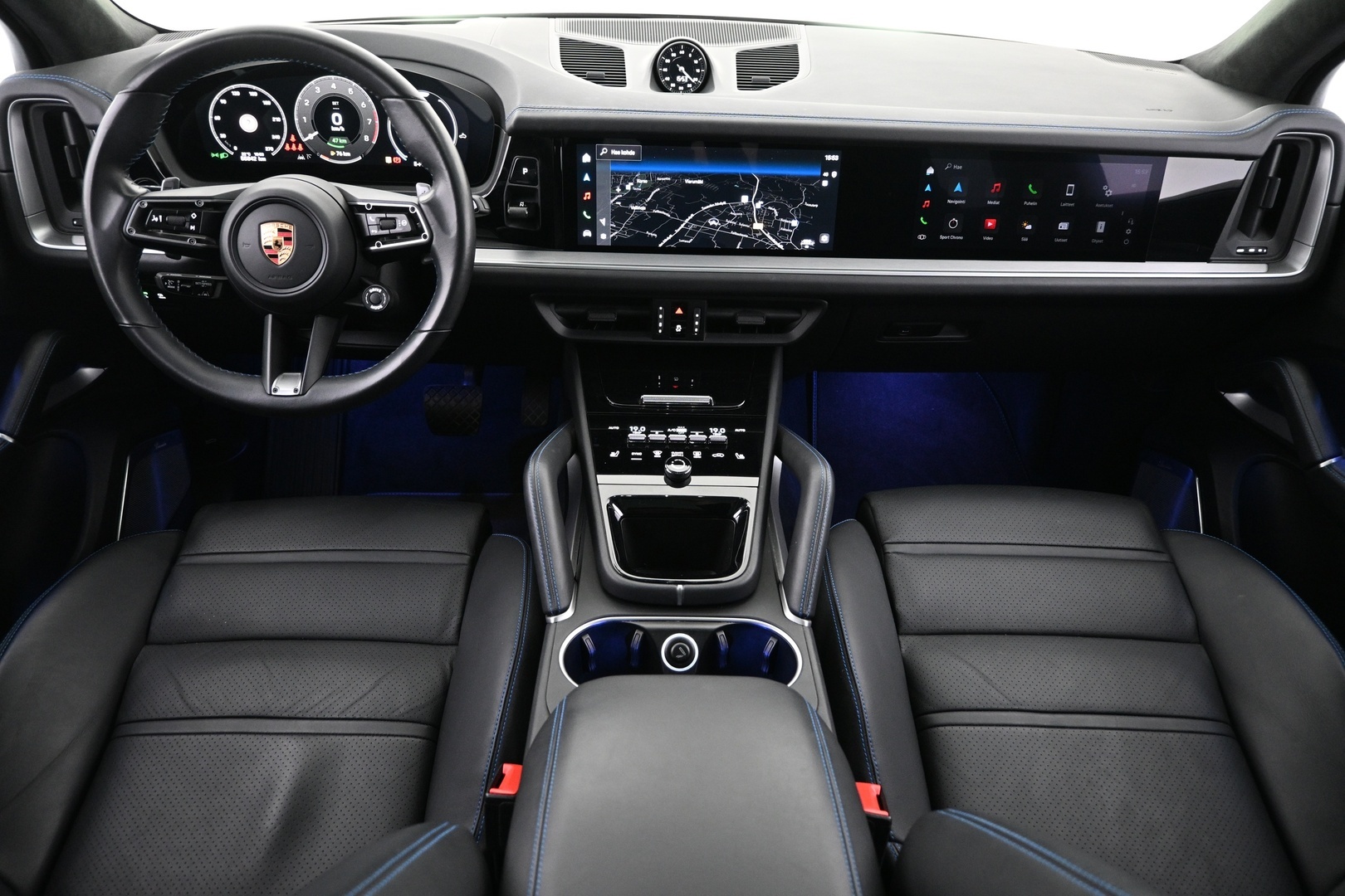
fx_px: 897
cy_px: 448
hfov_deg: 73.7
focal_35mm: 24
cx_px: 672
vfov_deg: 53.1
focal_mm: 16
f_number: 3.5
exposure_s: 1/13
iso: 1600
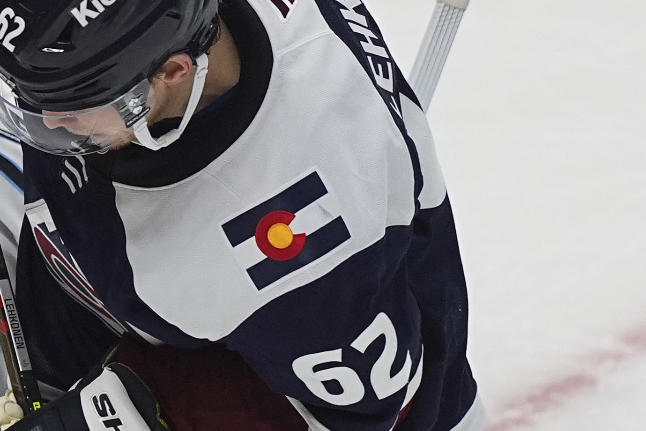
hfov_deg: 0.8
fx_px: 46842
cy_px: 414
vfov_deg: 0.5
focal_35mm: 2610
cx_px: -283
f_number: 4
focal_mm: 600
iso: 2500
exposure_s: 1/1600
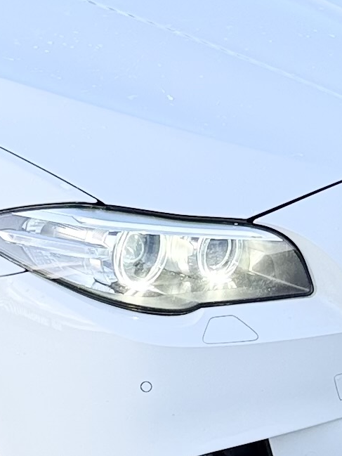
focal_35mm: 149
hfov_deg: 9.8
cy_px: -6
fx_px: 1962
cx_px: -82
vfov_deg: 13.1
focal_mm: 6.76
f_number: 1.78
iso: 100
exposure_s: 1/612
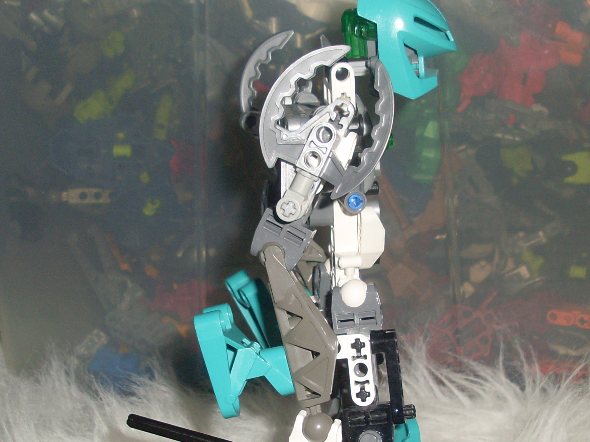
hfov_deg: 28.9
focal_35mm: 67
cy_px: 286
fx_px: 1142
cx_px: 360
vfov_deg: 21.9
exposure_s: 1/45
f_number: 7.7
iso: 100
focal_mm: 6.3
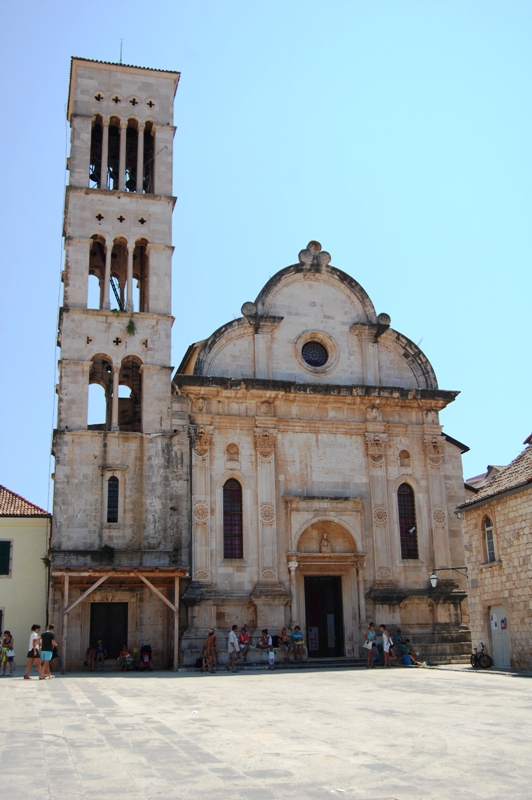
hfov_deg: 34.2
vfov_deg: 49.6
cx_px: 266
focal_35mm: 39
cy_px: 400
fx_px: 866
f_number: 4
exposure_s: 1/1250
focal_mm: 26
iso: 200
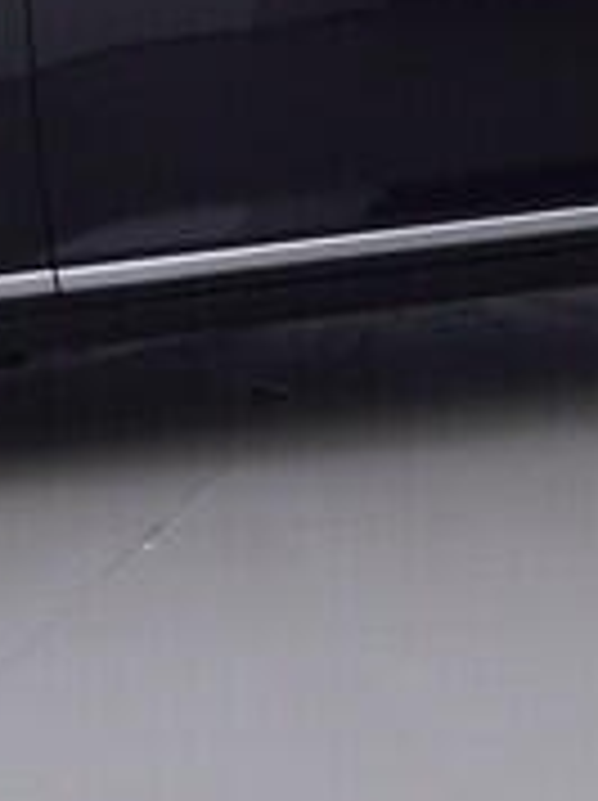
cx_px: 432
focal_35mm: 125
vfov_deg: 15.4
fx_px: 2881
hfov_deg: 11.8
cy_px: -108
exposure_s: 1/80
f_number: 5
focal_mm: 15
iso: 200
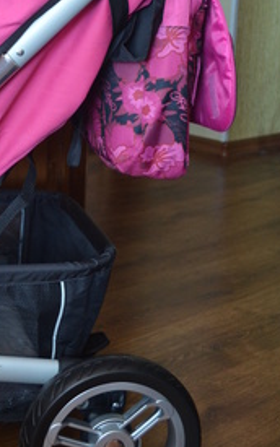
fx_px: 866
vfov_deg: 28.3
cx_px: -31
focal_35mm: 71
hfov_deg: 17.7
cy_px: 78
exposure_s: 1/40
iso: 800
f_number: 3.8
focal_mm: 20
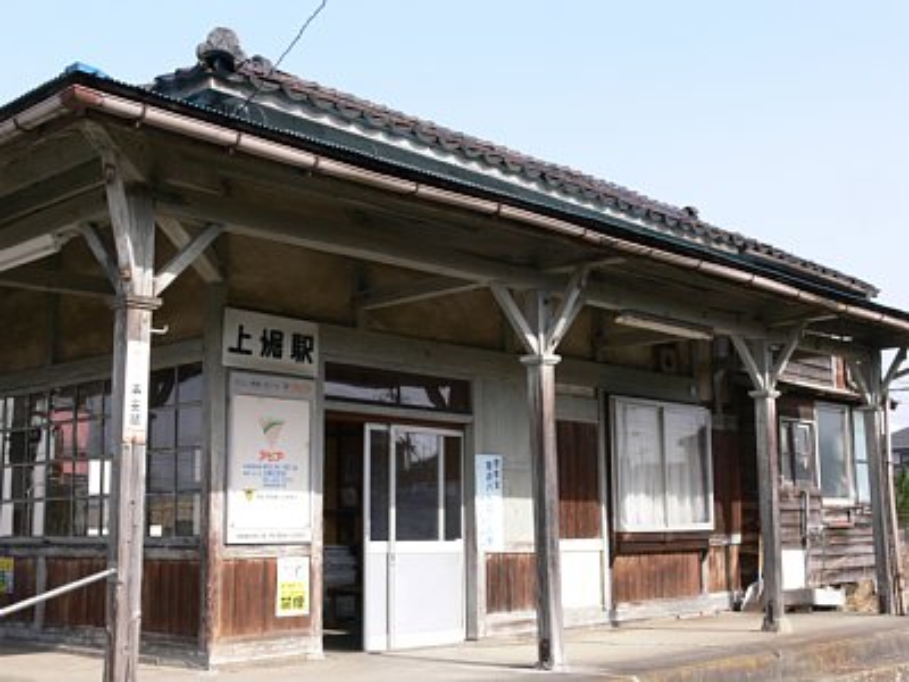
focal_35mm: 45
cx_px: 454
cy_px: 341
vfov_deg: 32.2
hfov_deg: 42.1
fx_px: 1182
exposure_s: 1/160
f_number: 5.6
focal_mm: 9.6
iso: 80
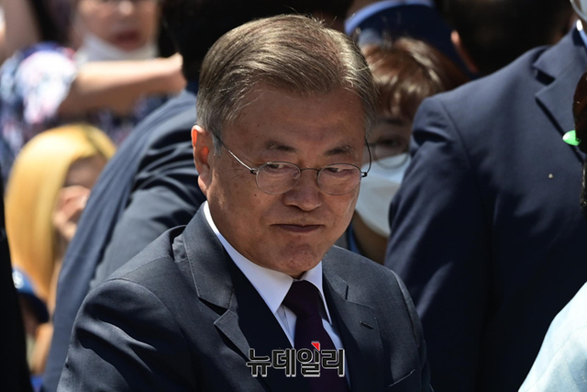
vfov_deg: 4.2
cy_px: 196
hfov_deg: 6.2
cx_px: 294
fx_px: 5382
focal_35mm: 330
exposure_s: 1/500
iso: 500
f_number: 9
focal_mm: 330
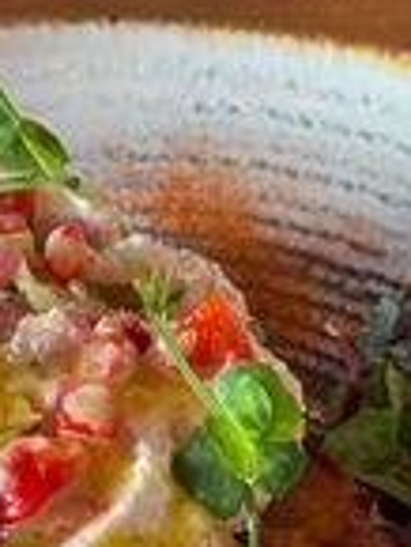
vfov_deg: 13.8
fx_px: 2229
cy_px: 538
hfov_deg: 10.5
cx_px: 173
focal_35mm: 141
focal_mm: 6.76
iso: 80
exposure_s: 1/50
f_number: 1.78
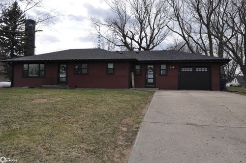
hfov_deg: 67.4
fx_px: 184
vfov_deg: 47.8
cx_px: 123
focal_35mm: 27
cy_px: 82
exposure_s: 1/200
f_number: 14
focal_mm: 18
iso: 200
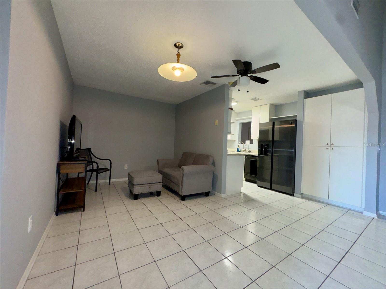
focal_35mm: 14
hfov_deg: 102.1
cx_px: 193
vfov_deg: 85.7
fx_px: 156
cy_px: 144
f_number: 2.2
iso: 200
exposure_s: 1/60
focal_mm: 2.22
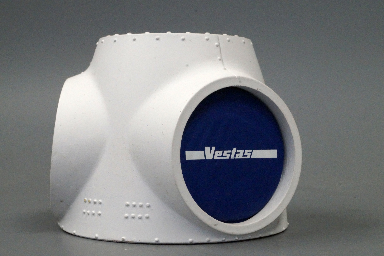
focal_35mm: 75
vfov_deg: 18.2
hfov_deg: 27.0
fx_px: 800
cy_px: 128
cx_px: 192
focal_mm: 50
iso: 3200
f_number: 25
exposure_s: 1/25
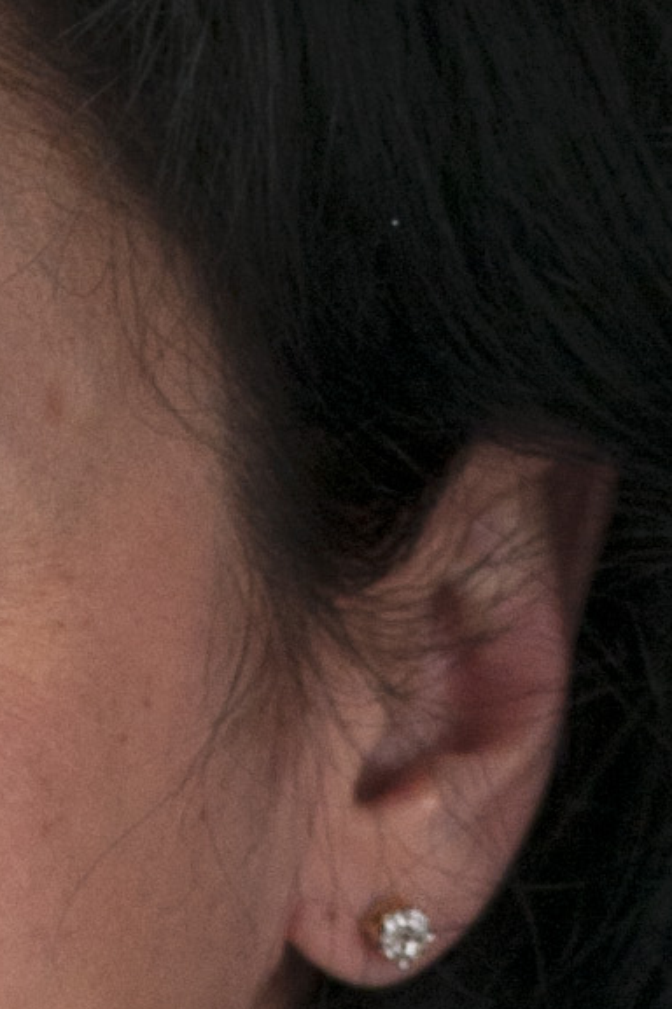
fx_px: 11241
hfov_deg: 3.4
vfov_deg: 5.0
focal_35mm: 401
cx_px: -80
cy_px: 2053
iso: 250
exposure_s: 1/60
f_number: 5
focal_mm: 36
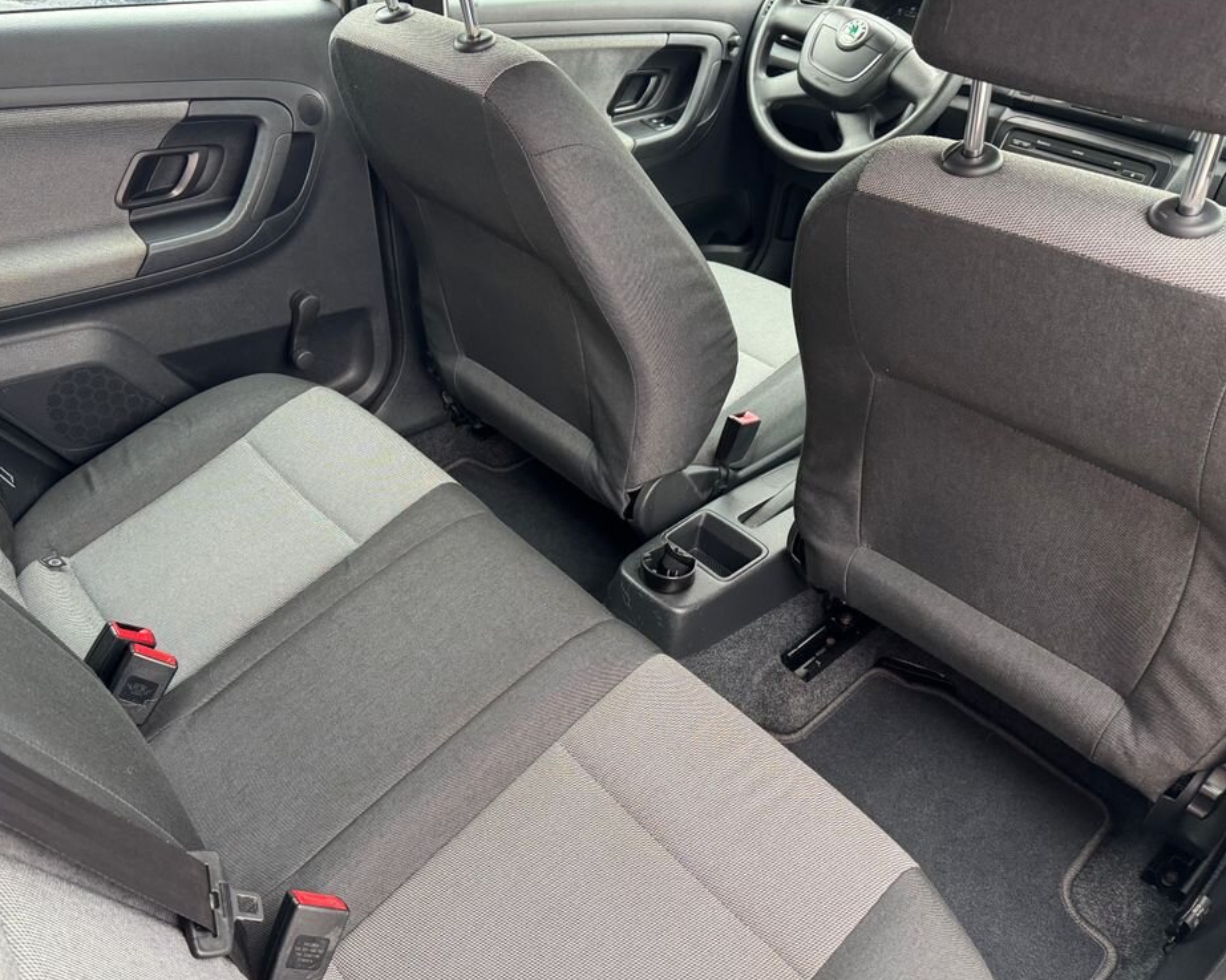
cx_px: 559
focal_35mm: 26
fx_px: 943
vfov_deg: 54.9
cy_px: 479
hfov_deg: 65.9
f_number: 1.78
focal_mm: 6.76
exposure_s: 1/60
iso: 400
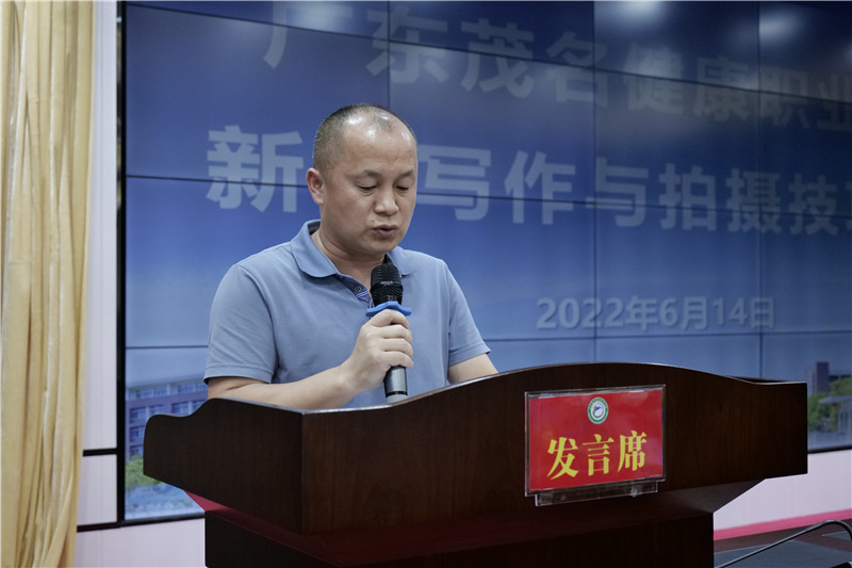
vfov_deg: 28.1
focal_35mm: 48
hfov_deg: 41.1
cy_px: 284
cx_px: 426
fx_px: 1136
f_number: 5.6
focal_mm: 48
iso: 6400
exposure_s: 1/60
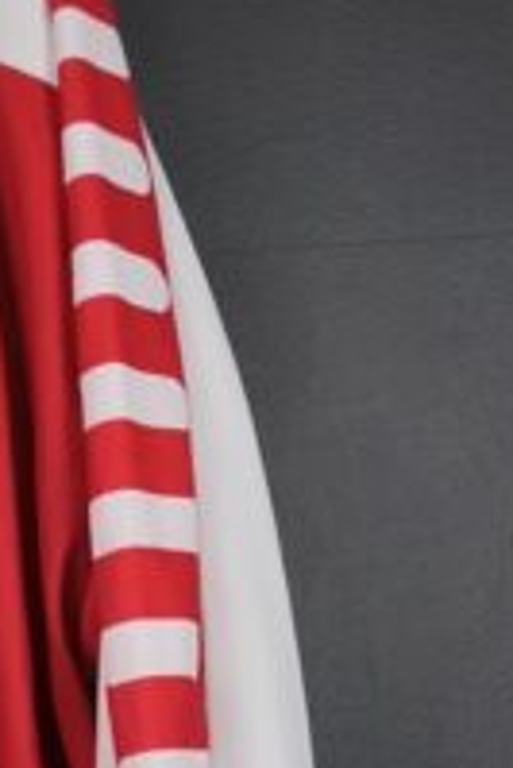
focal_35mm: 96
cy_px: 919
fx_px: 2048
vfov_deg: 19.9
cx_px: -451
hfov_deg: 12.8
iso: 400
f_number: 1.6
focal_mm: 6.57
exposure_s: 1/160
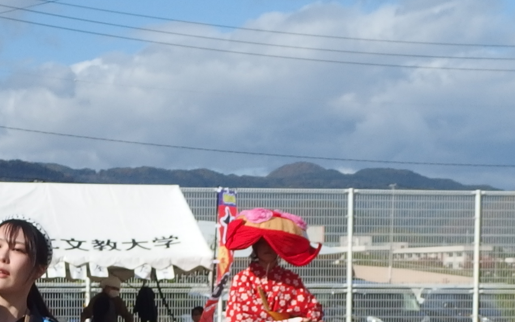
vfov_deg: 9.8
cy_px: 438
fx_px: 1839
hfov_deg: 15.7
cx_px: 25
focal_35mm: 131
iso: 100
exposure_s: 1/800
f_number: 5.6
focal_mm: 8.3
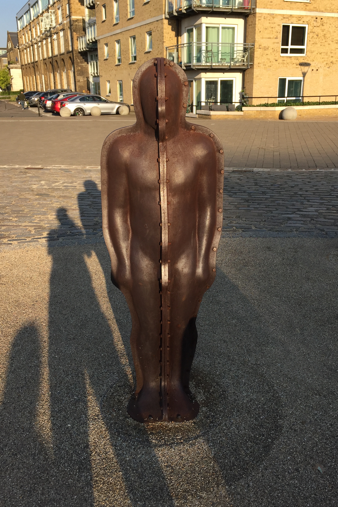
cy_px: 251
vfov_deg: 57.2
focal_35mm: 33
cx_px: 179
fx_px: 465
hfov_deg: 40.0
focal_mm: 4.15
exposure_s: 1/1041
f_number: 2.2
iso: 32
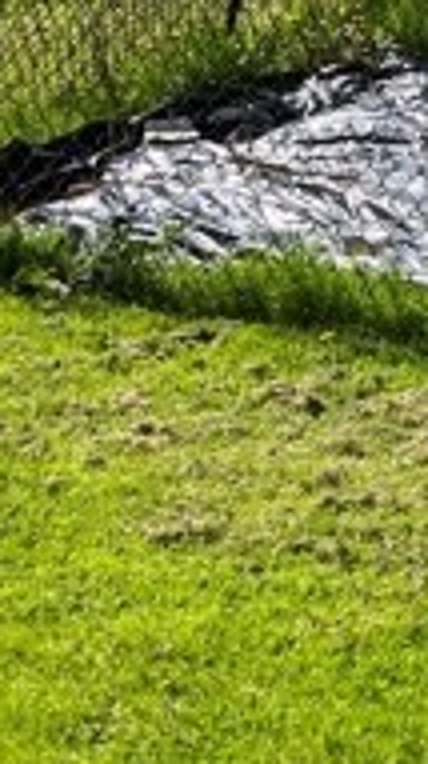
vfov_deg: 18.8
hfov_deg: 9.2
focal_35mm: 114
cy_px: 308
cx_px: 1104
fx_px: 2307
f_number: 1.5
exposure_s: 1/2695
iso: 50
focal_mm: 5.7
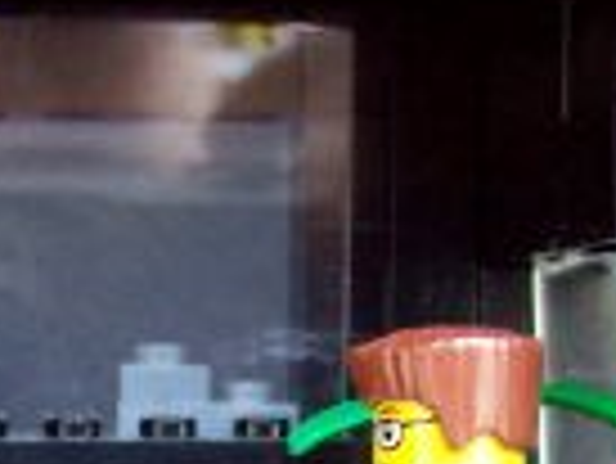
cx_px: 0
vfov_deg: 13.6
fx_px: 1870
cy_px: 606
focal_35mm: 105
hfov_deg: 18.2
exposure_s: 1/8.24
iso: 160
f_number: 2.7
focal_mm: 6
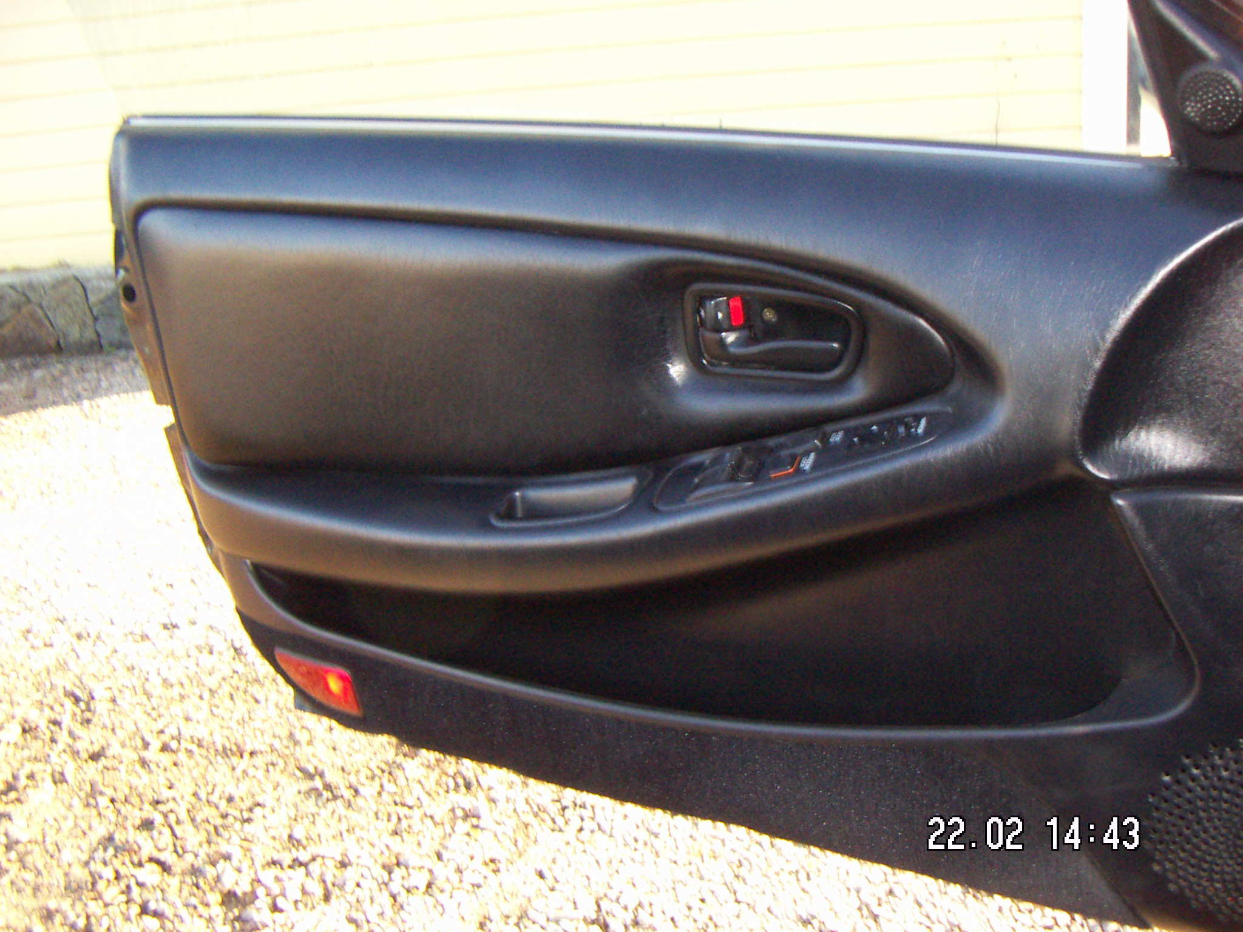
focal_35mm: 36
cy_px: 466
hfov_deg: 51.4
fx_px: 1293
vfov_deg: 39.7
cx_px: 622
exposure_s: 1/50
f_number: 6.7
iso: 200
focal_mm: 4.7
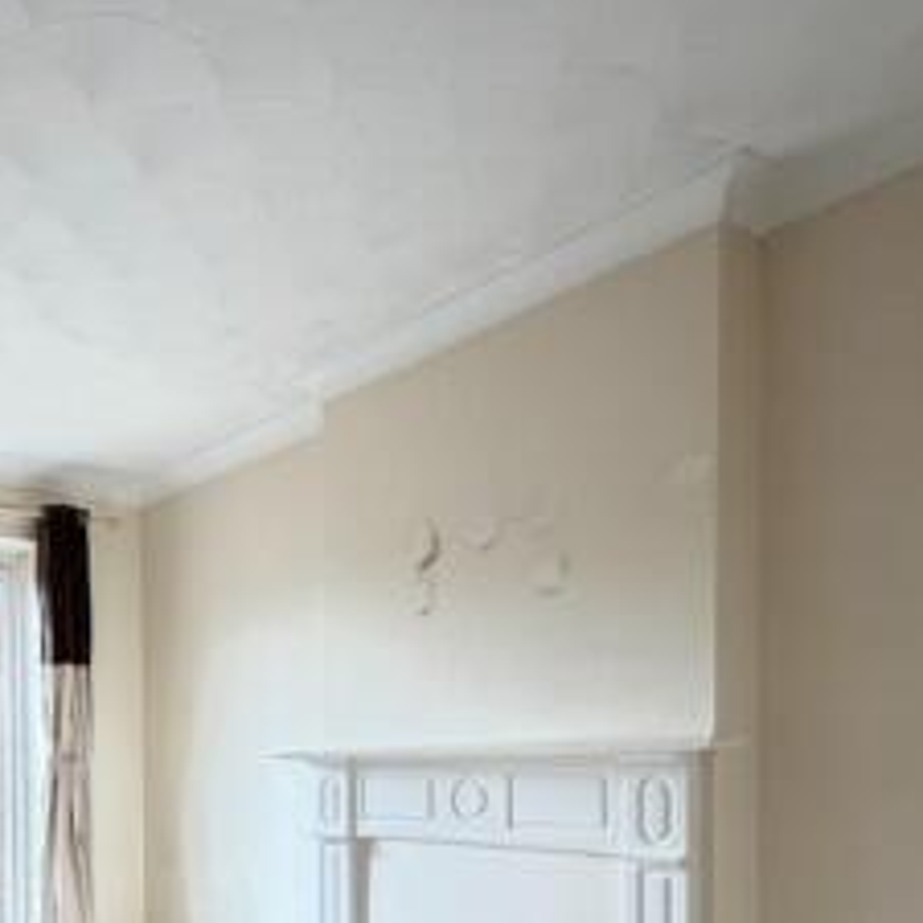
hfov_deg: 46.6
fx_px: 965
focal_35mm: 32
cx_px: 109
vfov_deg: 47.1
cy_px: 790
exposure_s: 1/121
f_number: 2.2
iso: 160
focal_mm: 2.22
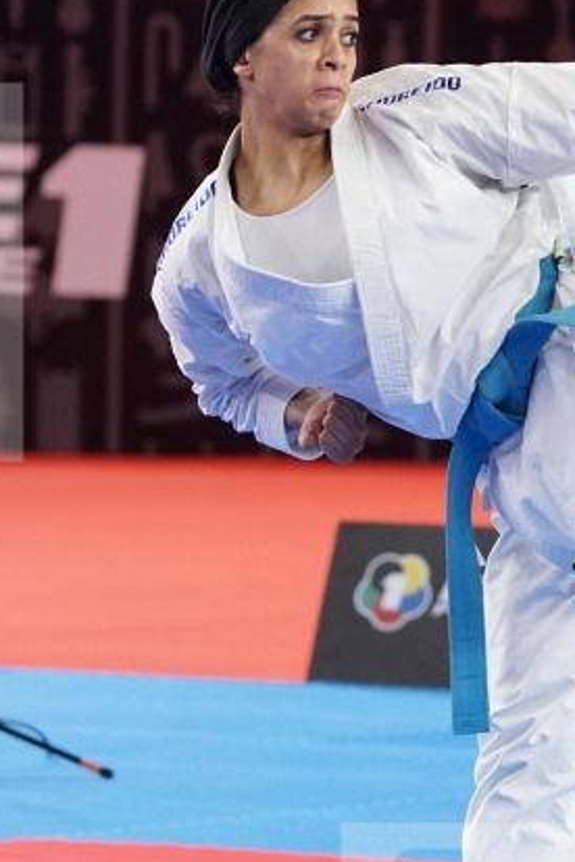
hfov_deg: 3.2
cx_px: 535
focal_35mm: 435
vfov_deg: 4.7
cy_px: 273
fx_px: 10421
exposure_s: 1/400
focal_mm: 100
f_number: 3.2
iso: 1000
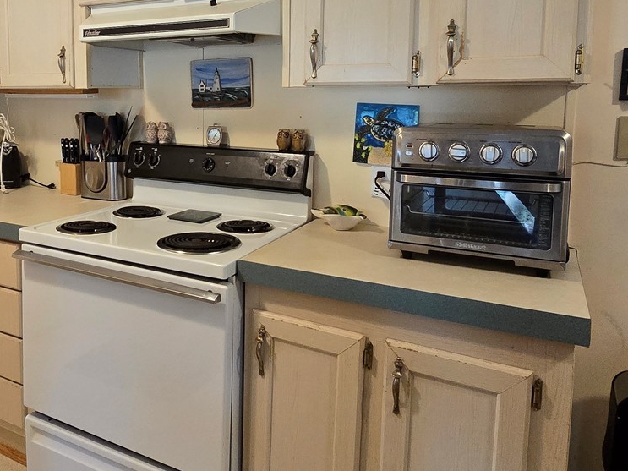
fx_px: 508
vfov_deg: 48.6
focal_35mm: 28
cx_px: 236
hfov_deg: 62.6
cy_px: 146
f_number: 2.2
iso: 400
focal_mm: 2.2
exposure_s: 1/60
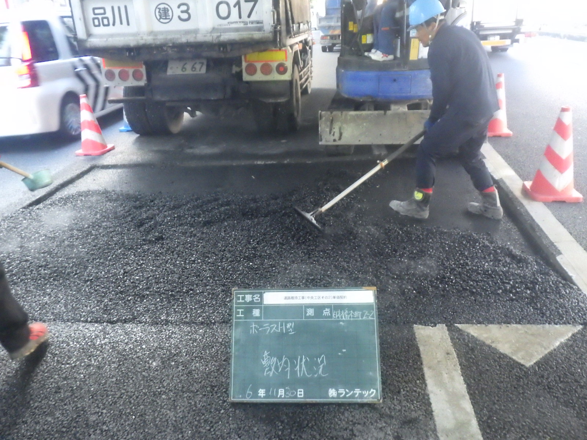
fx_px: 475
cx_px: 294
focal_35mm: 28
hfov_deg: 63.4
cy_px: 220
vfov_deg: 49.7
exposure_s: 1/60
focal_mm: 5
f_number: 3.5
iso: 2500
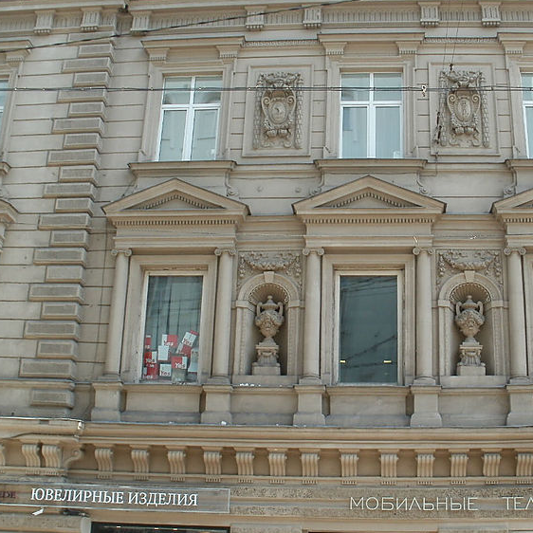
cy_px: 286
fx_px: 888
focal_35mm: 51
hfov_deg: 33.2
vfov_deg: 33.4
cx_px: 339
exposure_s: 1/125
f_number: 5.6
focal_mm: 6.3
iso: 100
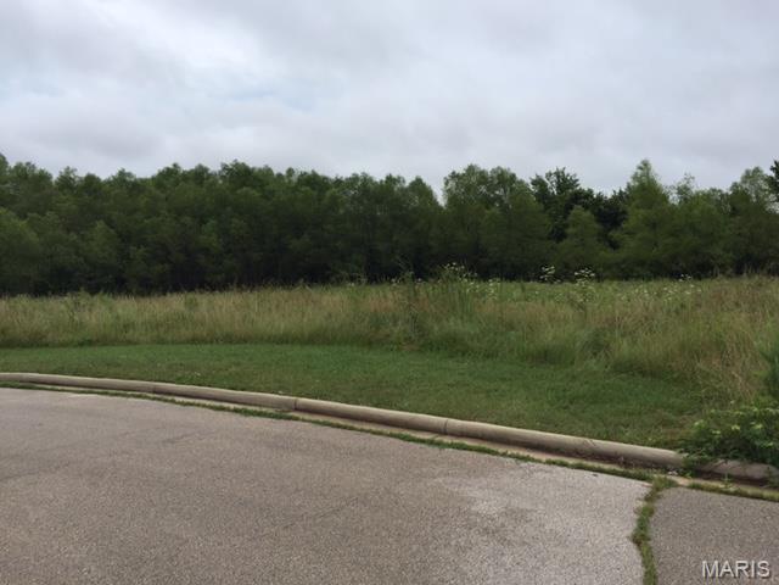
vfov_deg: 48.2
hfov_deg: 61.7
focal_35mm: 29
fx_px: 653
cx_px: 390
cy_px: 292
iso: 32
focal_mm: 4.15
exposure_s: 1/2825
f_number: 2.2
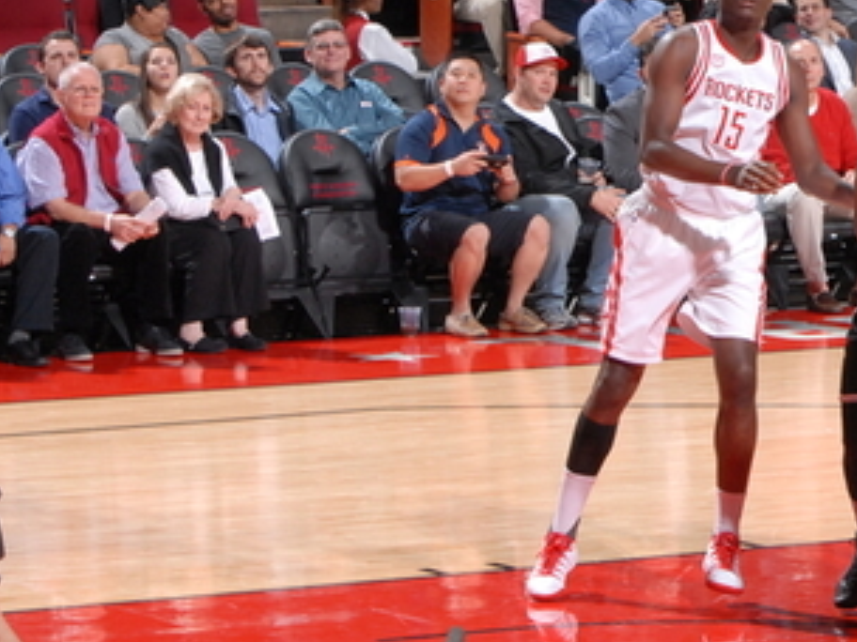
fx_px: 7158
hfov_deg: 6.8
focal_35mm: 289
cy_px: 110
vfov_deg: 5.1
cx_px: 994
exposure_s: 1/250
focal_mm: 85
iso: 500
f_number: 8
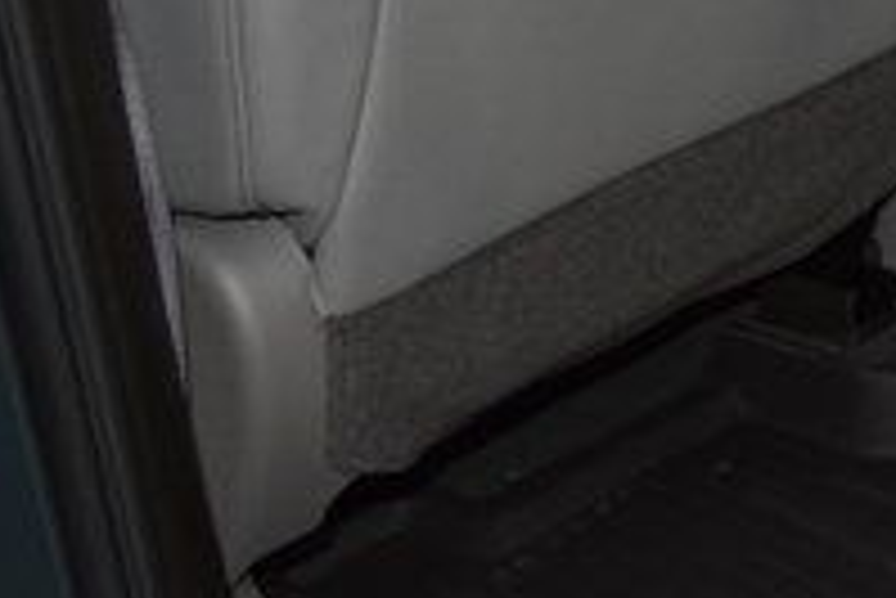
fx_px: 2167
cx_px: 1351
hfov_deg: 20.1
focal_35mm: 87
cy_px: 155
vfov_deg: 15.7
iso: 2200
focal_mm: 18
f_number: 3.5
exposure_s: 1/60
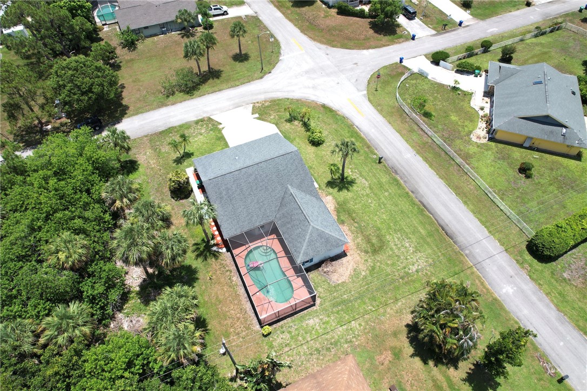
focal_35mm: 22
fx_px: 359
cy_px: 196
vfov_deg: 57.2
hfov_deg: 78.6
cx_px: 294
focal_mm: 8.38
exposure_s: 1/2000
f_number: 2.8
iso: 110
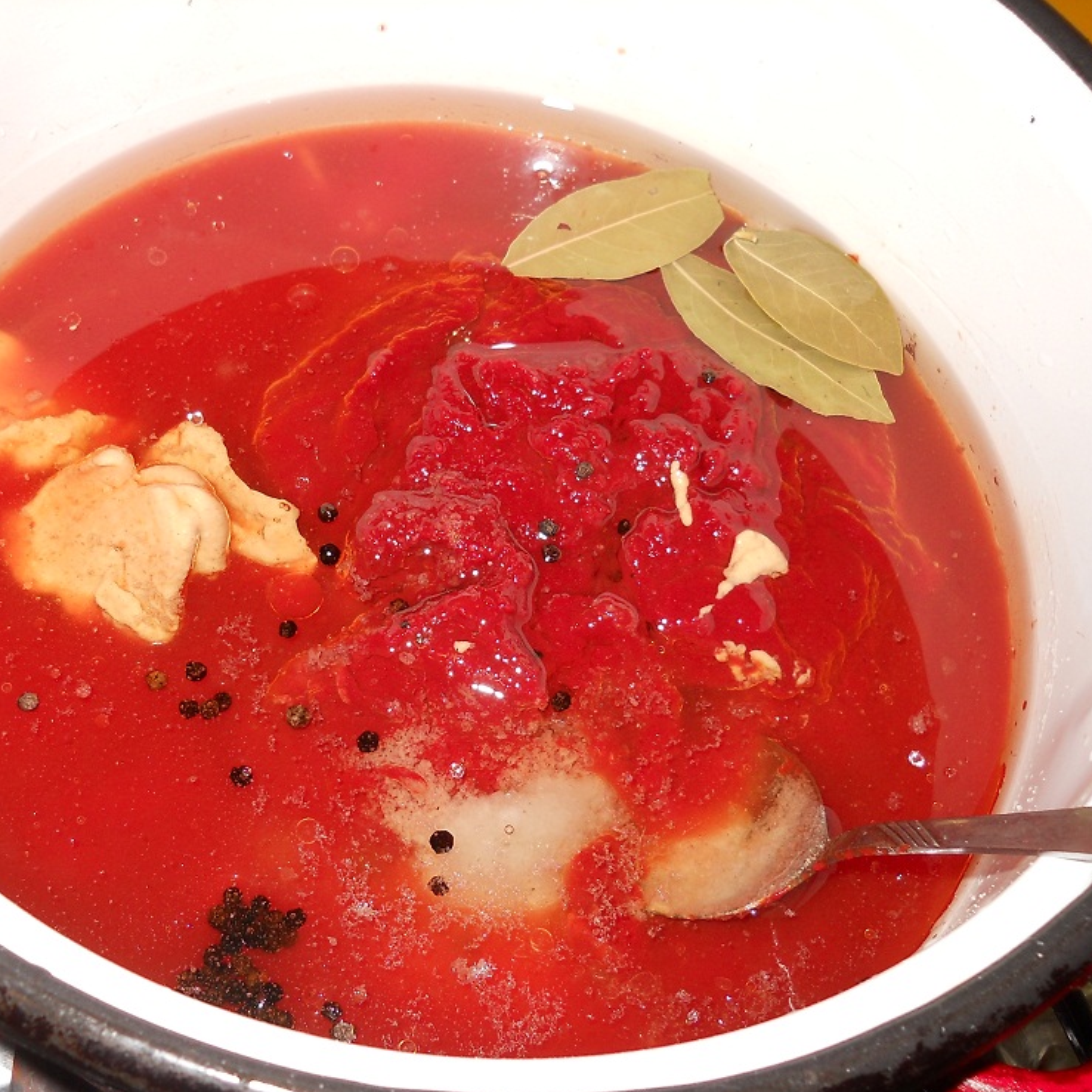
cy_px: 552
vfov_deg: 34.7
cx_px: 372
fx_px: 1749
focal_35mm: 49
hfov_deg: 34.4
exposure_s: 1/30
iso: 80
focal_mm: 6.72
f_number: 3.1
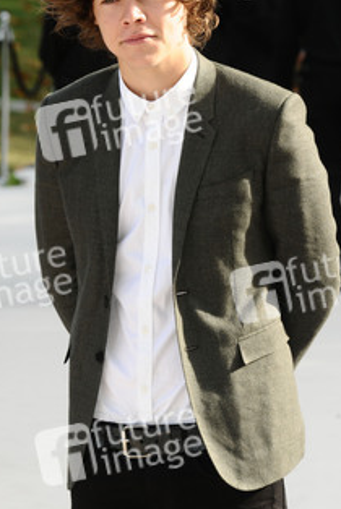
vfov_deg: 8.0
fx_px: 3652
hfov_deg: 5.3
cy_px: 204
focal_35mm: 258
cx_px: 166
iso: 320
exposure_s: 1/250
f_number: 7.1
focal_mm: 135
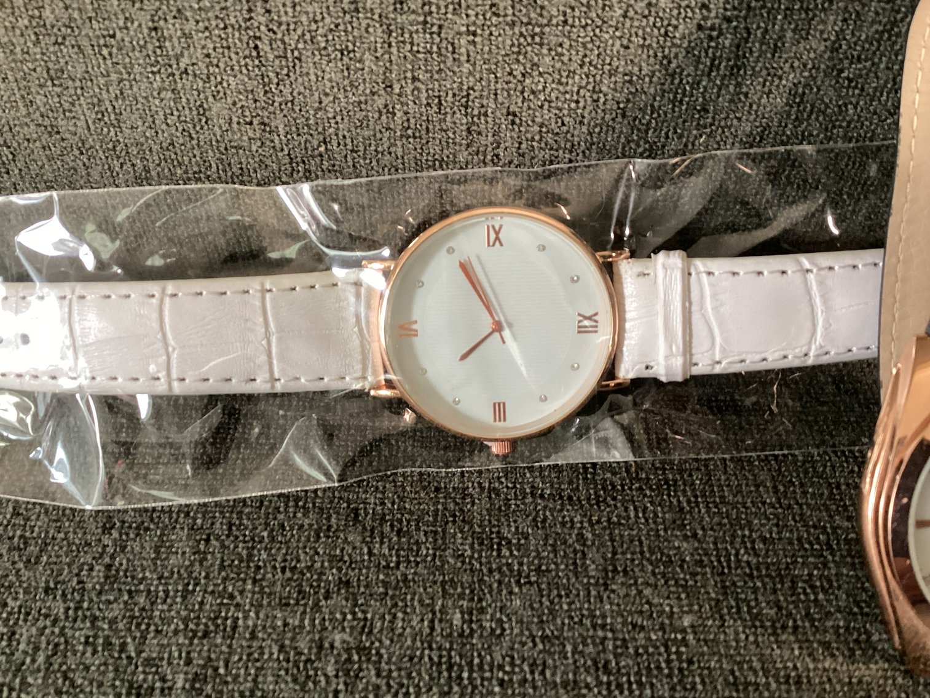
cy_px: 349
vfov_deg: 45.4
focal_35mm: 31
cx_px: 465
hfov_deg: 58.3
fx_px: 833
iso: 250
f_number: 2.4
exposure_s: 1/40
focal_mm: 3.3
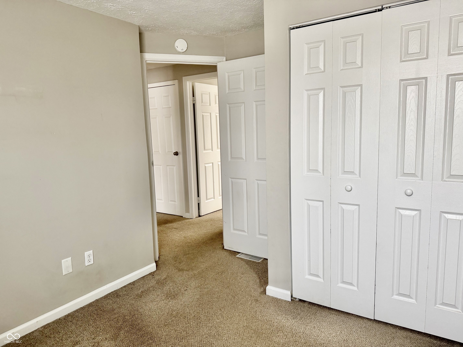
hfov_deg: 71.6
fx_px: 321
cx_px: 232
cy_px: 174
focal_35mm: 24
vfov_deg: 56.8
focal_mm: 6.76
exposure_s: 1/119
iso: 200
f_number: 1.78
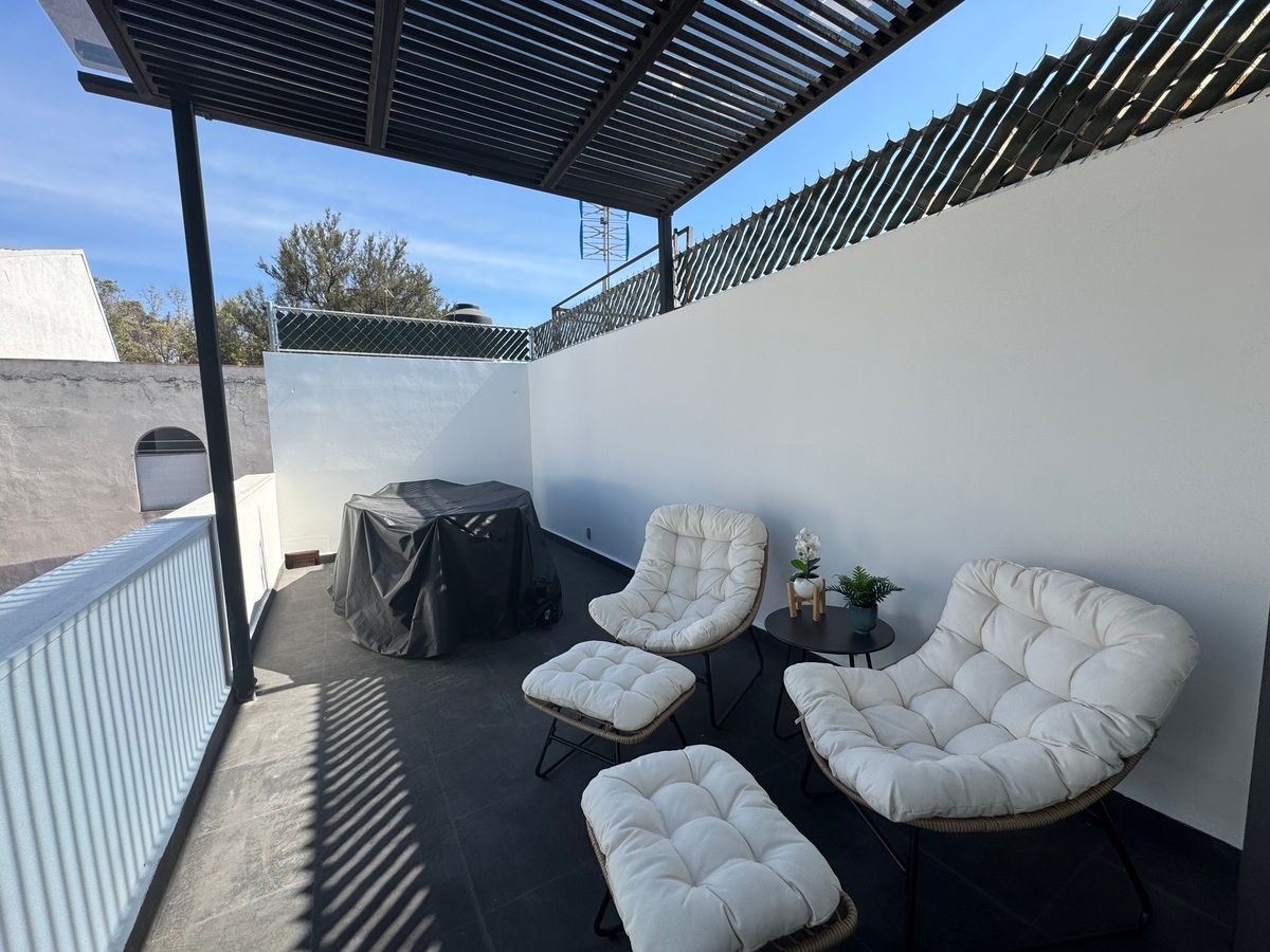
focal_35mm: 14
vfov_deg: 85.7
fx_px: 514
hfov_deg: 102.1
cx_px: 635
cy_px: 476
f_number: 2.2
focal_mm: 2.22
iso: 50
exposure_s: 1/771
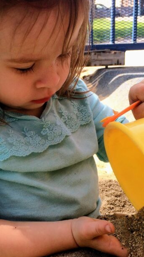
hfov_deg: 22.5
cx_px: 47
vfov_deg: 39.1
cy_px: 147
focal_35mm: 53
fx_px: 360
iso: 32
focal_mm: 4.15
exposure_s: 1/471
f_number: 2.2
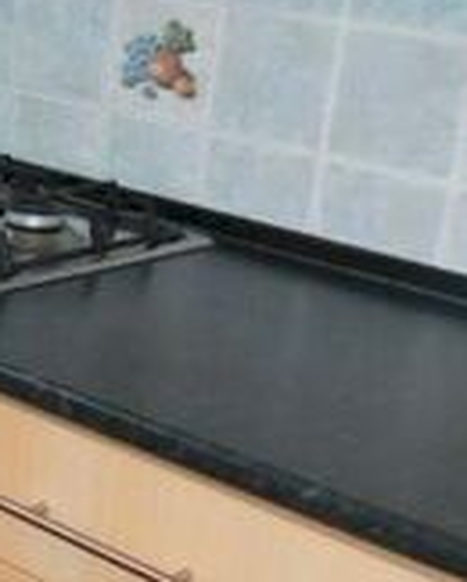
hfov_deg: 13.2
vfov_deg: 19.7
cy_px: 289
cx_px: -539
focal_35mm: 97
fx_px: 1673
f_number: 3
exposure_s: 1/30
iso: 200
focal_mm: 4
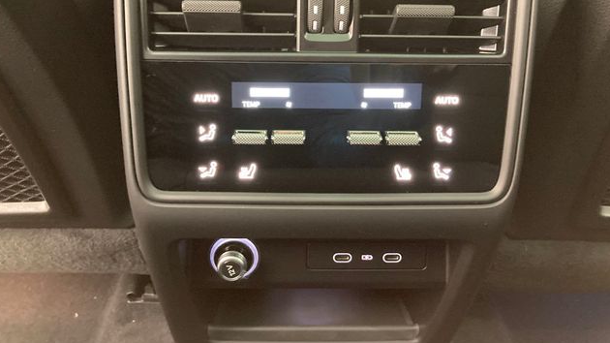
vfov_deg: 37.5
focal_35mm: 31
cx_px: 303
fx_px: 501
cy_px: 123
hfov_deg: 62.6
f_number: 1.8
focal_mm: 3.99
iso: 640
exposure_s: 1/27
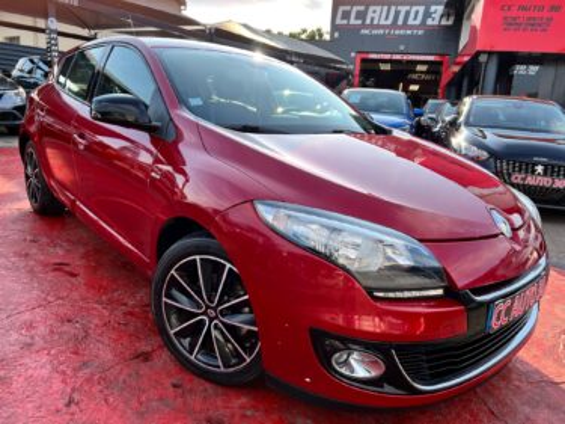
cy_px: 212
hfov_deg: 67.3
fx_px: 424
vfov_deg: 53.0
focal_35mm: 26
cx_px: 282
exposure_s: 1/949
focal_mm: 5.7
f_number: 1.5
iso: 50
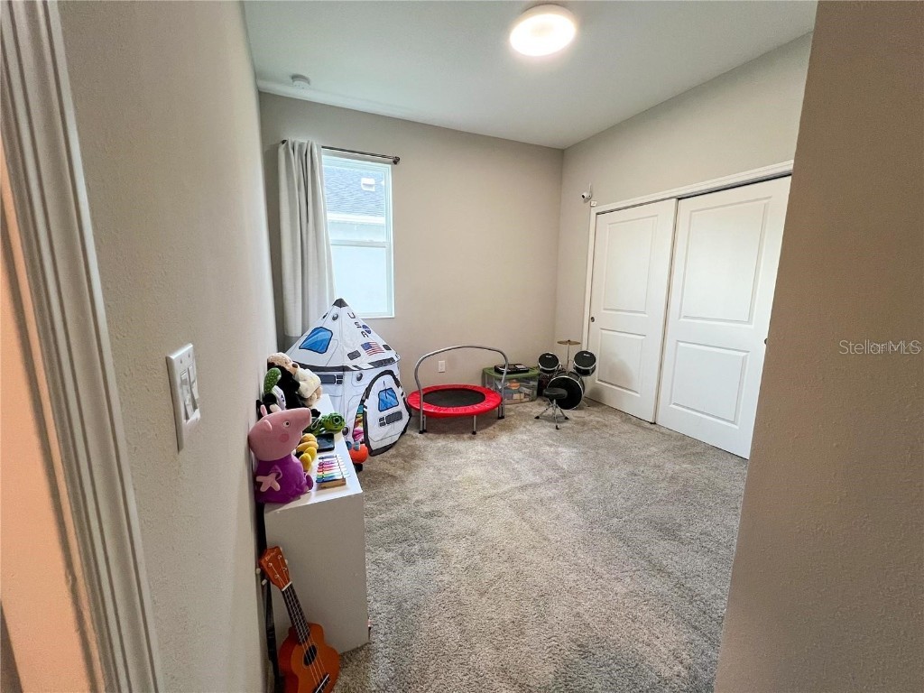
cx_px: 462
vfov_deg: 89.9
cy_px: 346
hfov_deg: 106.2
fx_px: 347
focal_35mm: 13
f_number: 1.8
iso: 250
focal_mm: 1.57
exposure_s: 1/60
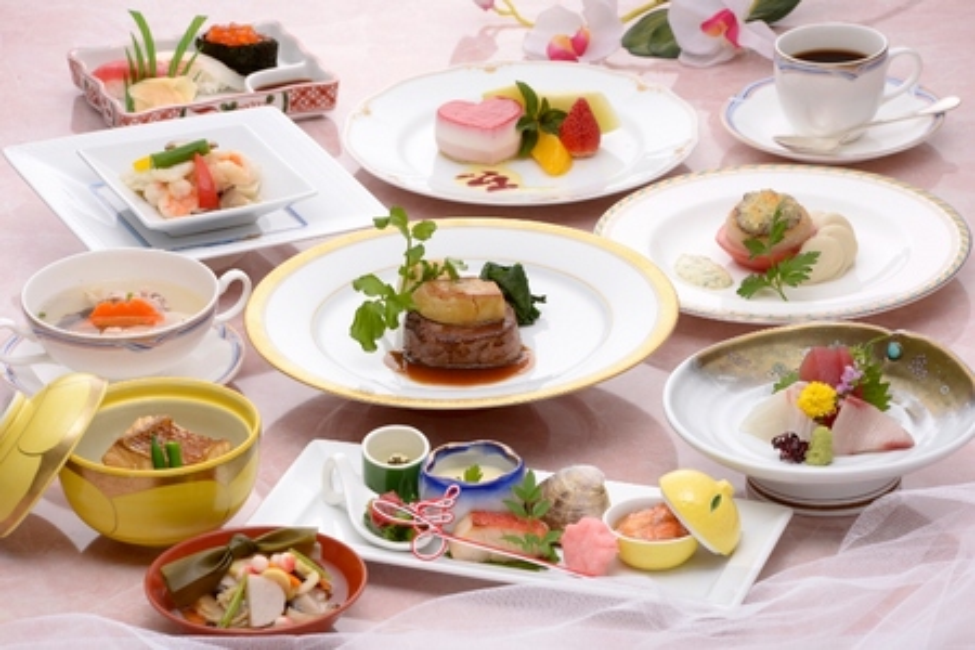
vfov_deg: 7.8
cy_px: 325
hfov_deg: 11.7
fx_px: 4739
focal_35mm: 175
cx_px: 488
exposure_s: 1/80
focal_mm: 175
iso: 100
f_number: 20
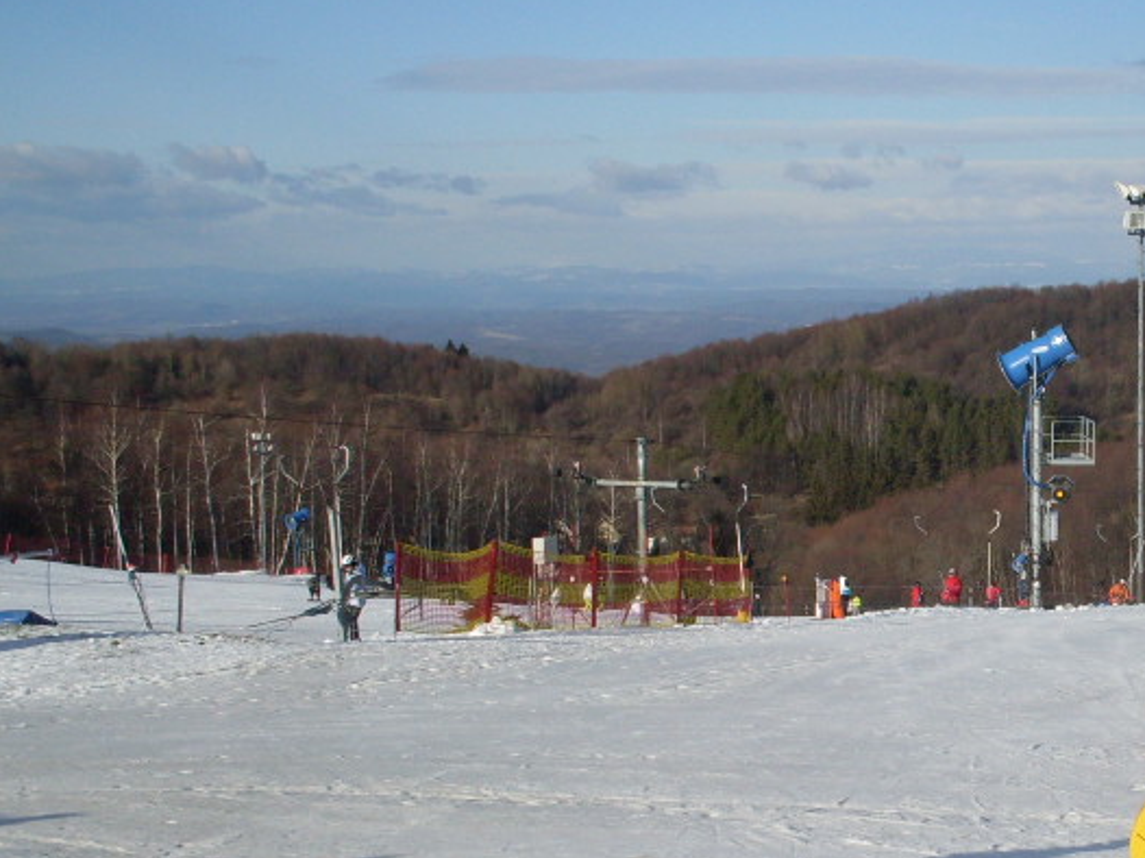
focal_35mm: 74
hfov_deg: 25.5
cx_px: 1041
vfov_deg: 19.8
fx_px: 2447
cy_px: 616
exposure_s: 1/350
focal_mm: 6.3
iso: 80
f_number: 8.4
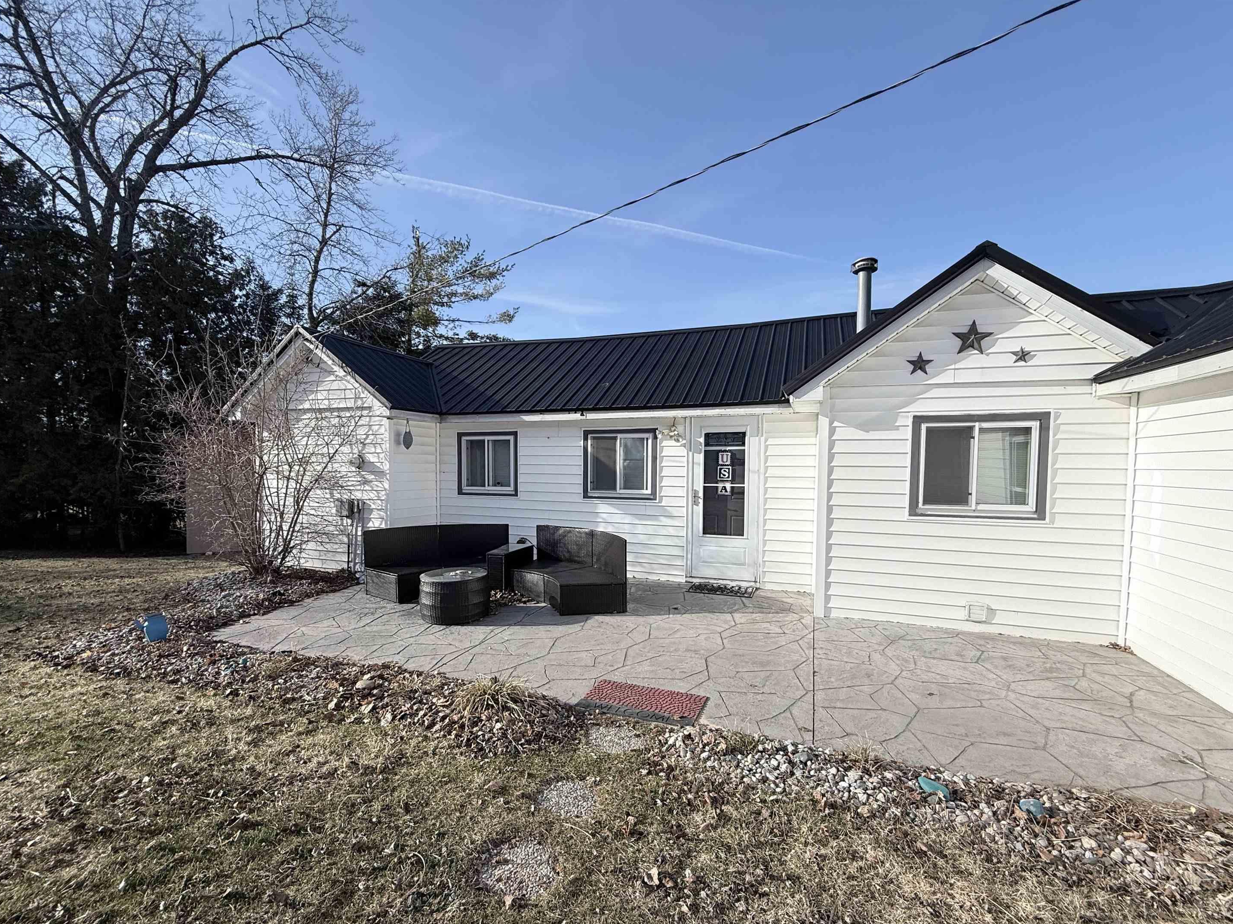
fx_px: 534
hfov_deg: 98.2
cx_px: 614
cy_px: 493
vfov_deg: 81.6
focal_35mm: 15
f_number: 2.2
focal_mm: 2.22
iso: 50
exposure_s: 1/1572
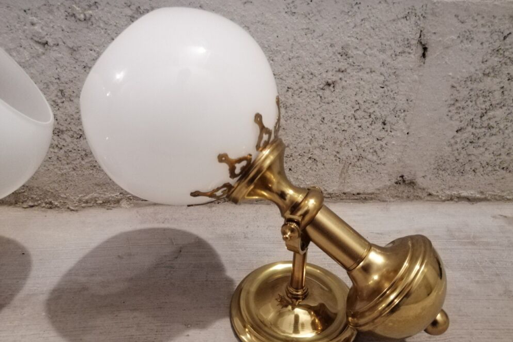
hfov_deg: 63.7
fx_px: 413
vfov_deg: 44.9
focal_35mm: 29
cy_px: 180
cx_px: 264
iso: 800
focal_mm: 3.95
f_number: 1.8
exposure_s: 1/16.7
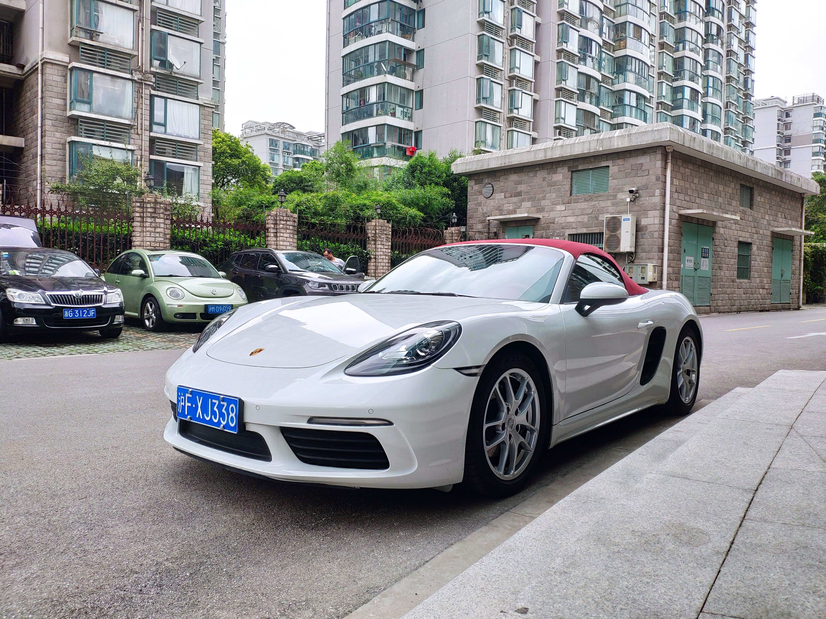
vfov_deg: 63.4
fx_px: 501
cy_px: 310
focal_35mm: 21
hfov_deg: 79.0
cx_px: 413
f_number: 1.8
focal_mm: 4.22
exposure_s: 1/352
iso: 100
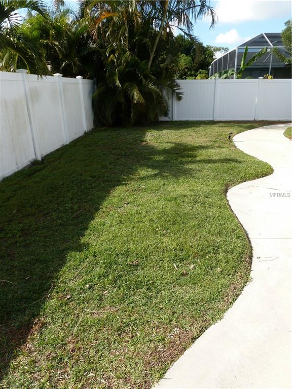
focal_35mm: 24
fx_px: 270
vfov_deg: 71.6
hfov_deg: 56.8
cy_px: 194
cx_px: 146
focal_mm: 4.3
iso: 100
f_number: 4
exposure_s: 1/320
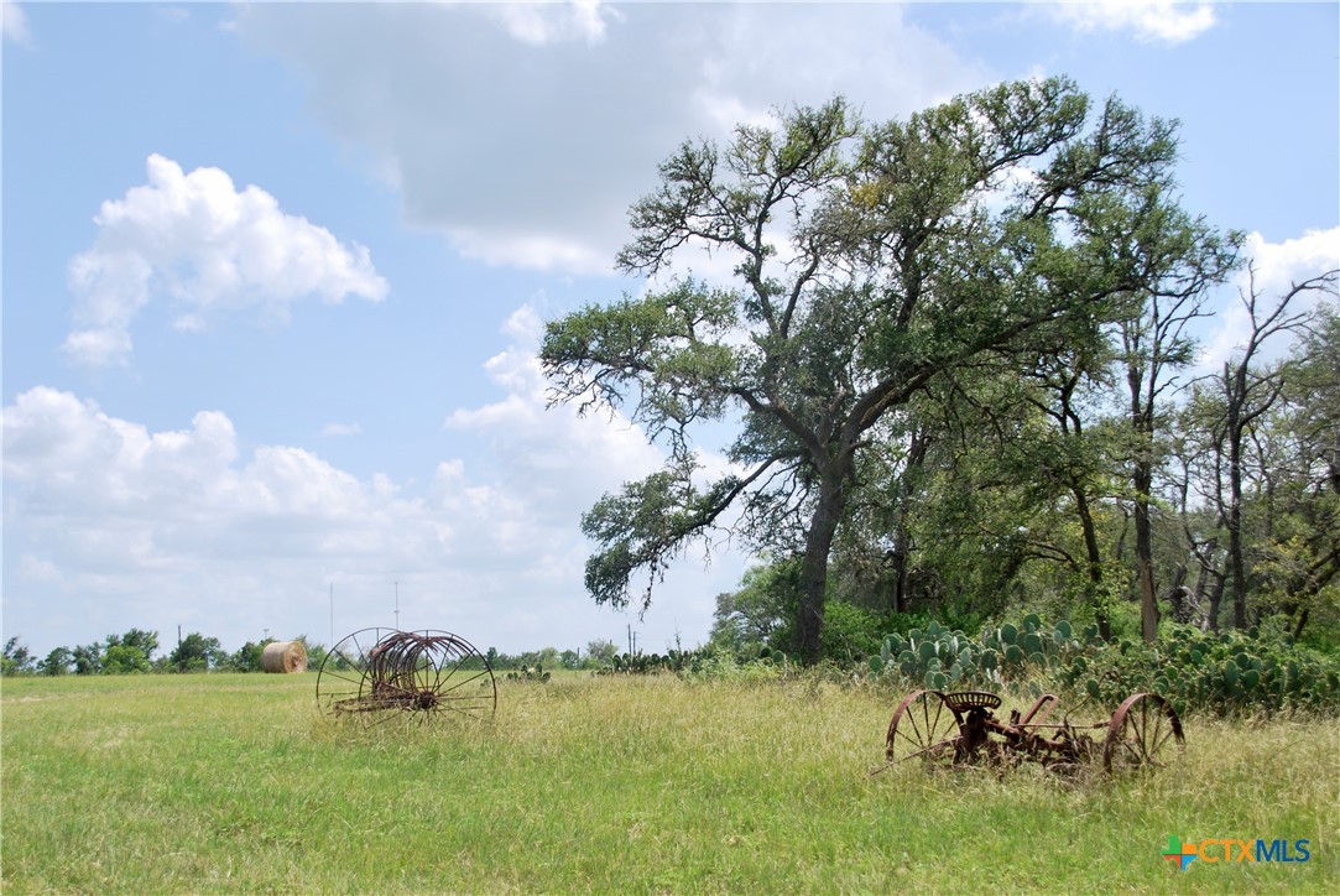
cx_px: 670
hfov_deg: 41.1
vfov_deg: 28.1
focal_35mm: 48
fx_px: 1788
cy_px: 448
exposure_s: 1/200
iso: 100
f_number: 7.1
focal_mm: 32
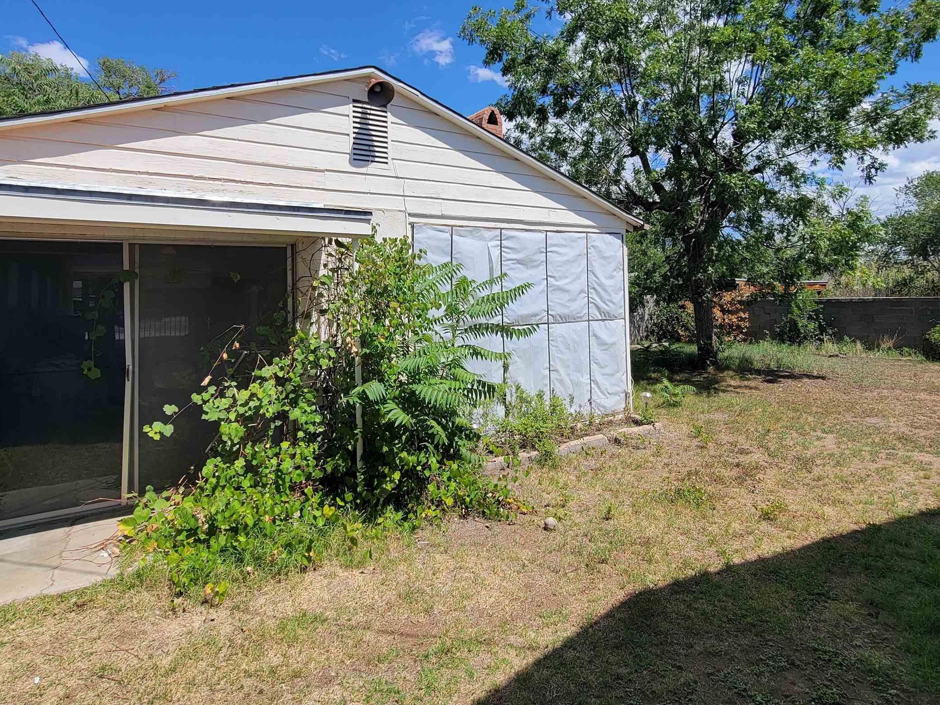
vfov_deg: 67.6
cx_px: 495
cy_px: 264
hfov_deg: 84.6
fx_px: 516
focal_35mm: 19
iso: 50
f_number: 2.2
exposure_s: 1/1525
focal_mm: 2.2
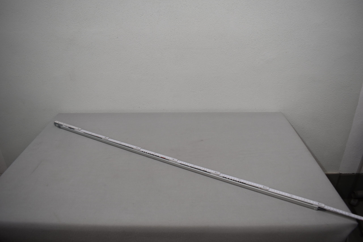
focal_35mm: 27
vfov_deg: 47.9
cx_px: 182
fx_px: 272
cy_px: 121
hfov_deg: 67.4
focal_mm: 18
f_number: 4.5
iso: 400
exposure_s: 1/250
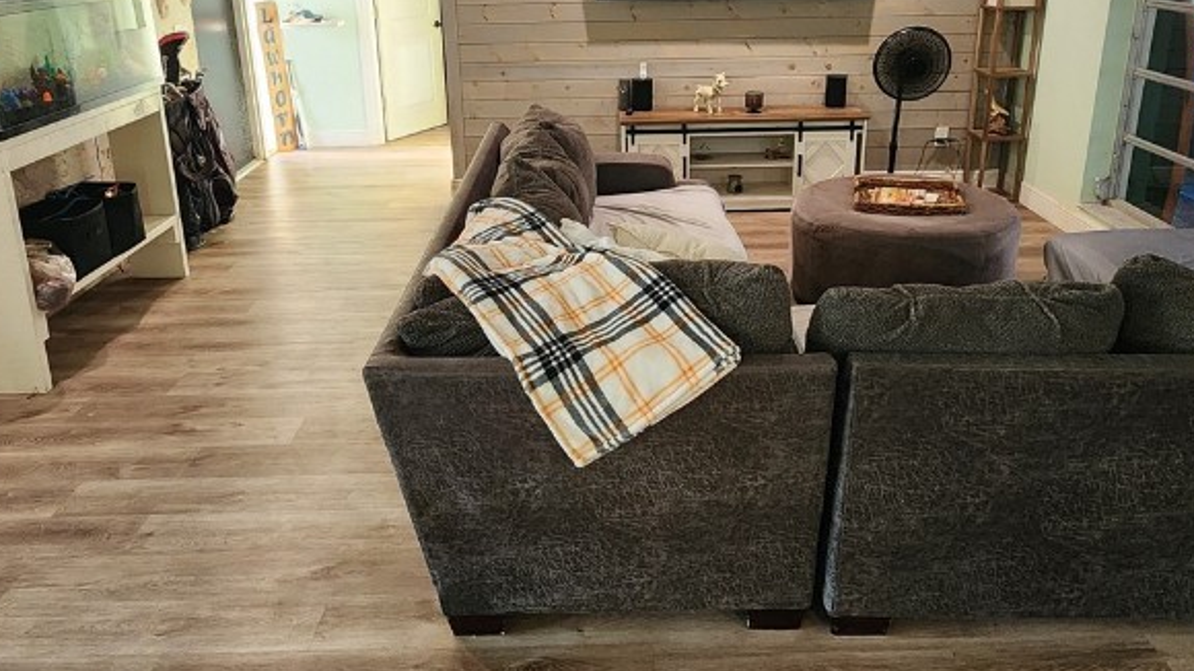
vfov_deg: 44.7
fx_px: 791
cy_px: 183
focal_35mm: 25
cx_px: 595
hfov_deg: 74.1
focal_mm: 2.2
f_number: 2.2
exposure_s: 1/60
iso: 320
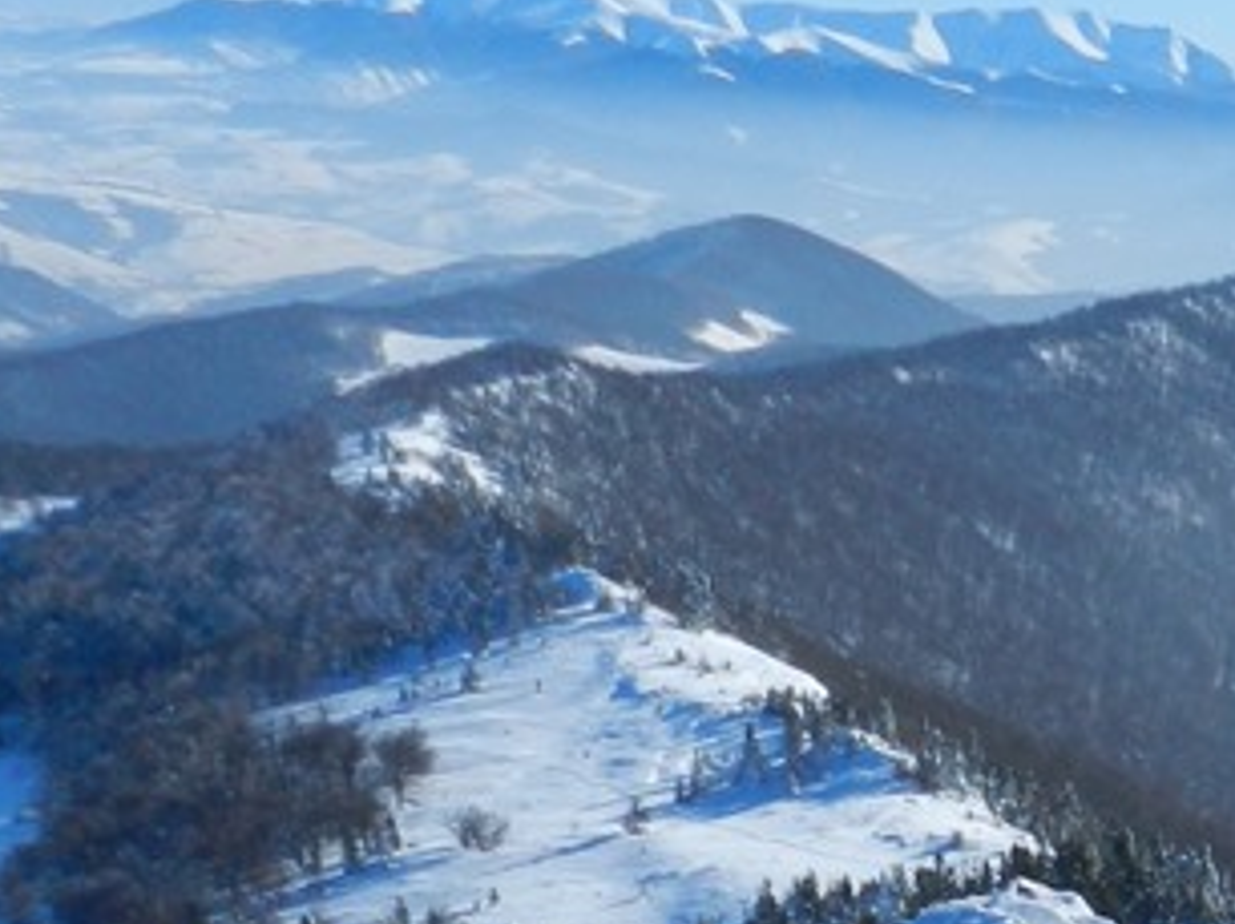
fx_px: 2745
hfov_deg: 23.7
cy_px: 1372
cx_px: 1376
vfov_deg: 17.3
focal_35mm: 77
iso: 160
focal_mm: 4
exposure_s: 1/1000
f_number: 5
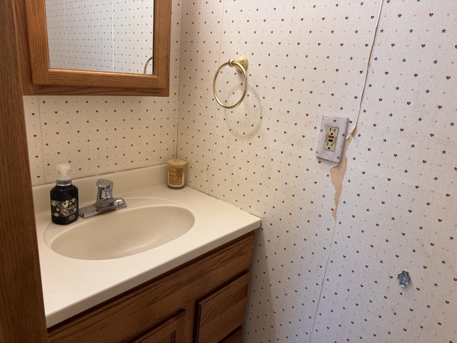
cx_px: 228
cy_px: 172
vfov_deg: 56.8
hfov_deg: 71.6
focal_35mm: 24
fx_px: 317
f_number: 1.78
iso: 160
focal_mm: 6.76
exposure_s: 1/120
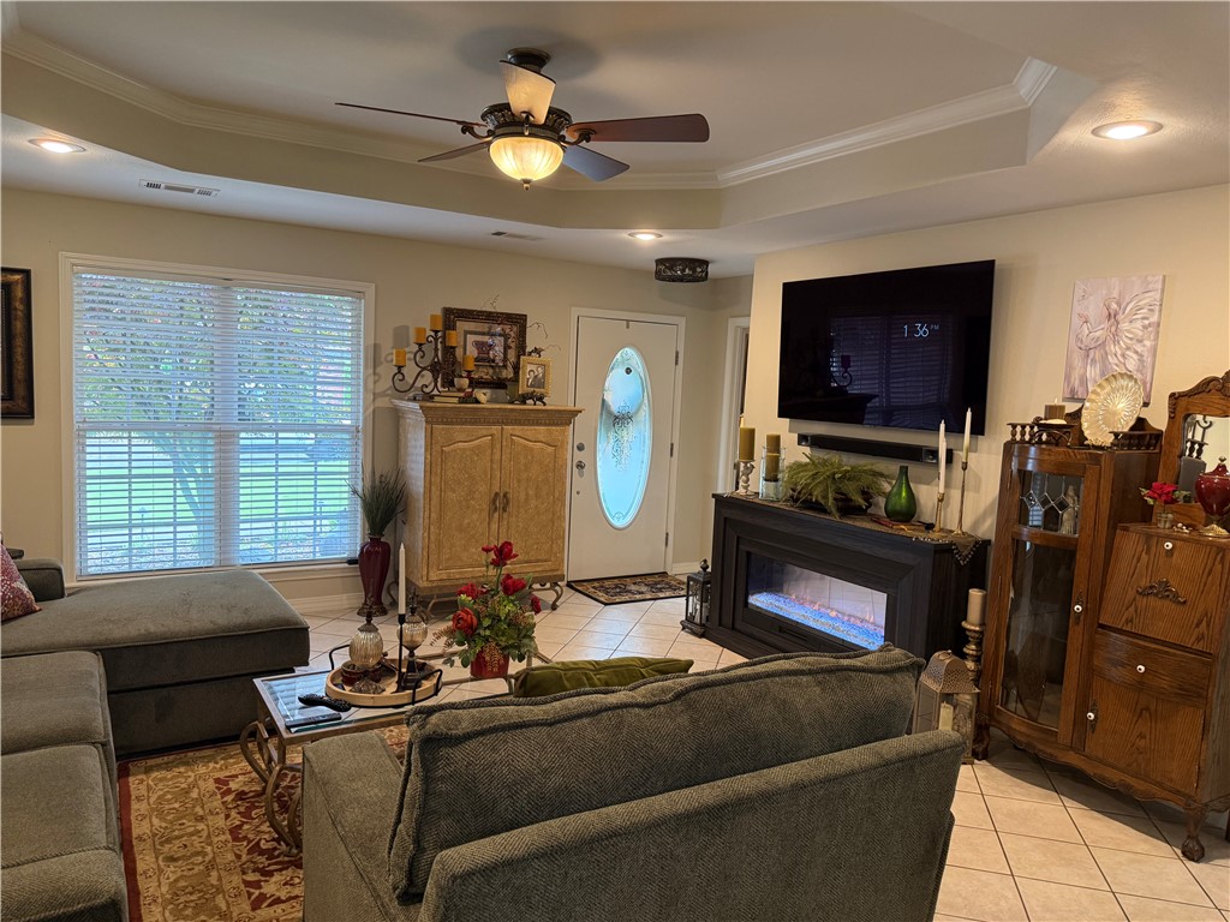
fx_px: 853
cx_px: 615
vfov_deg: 56.8
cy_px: 461
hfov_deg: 71.6
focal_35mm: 24
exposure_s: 1/120
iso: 320
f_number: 1.78
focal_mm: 6.76
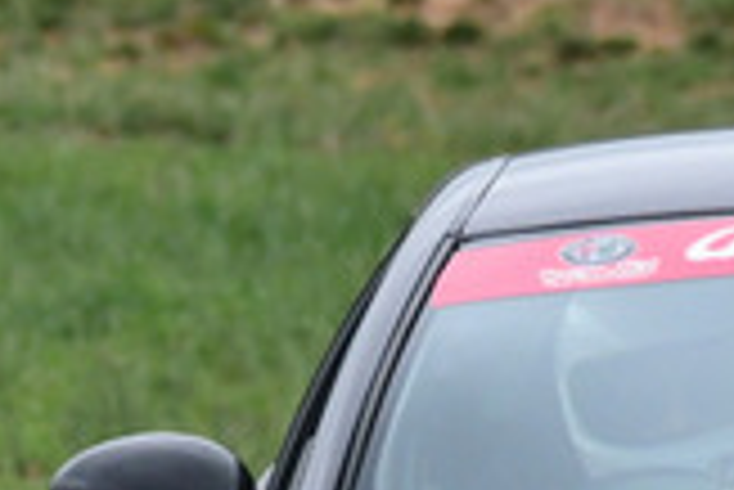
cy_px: 652
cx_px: 302
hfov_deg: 0.6
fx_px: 74892
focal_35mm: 3670
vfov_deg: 0.4
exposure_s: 1/640
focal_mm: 500
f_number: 11
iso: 1250
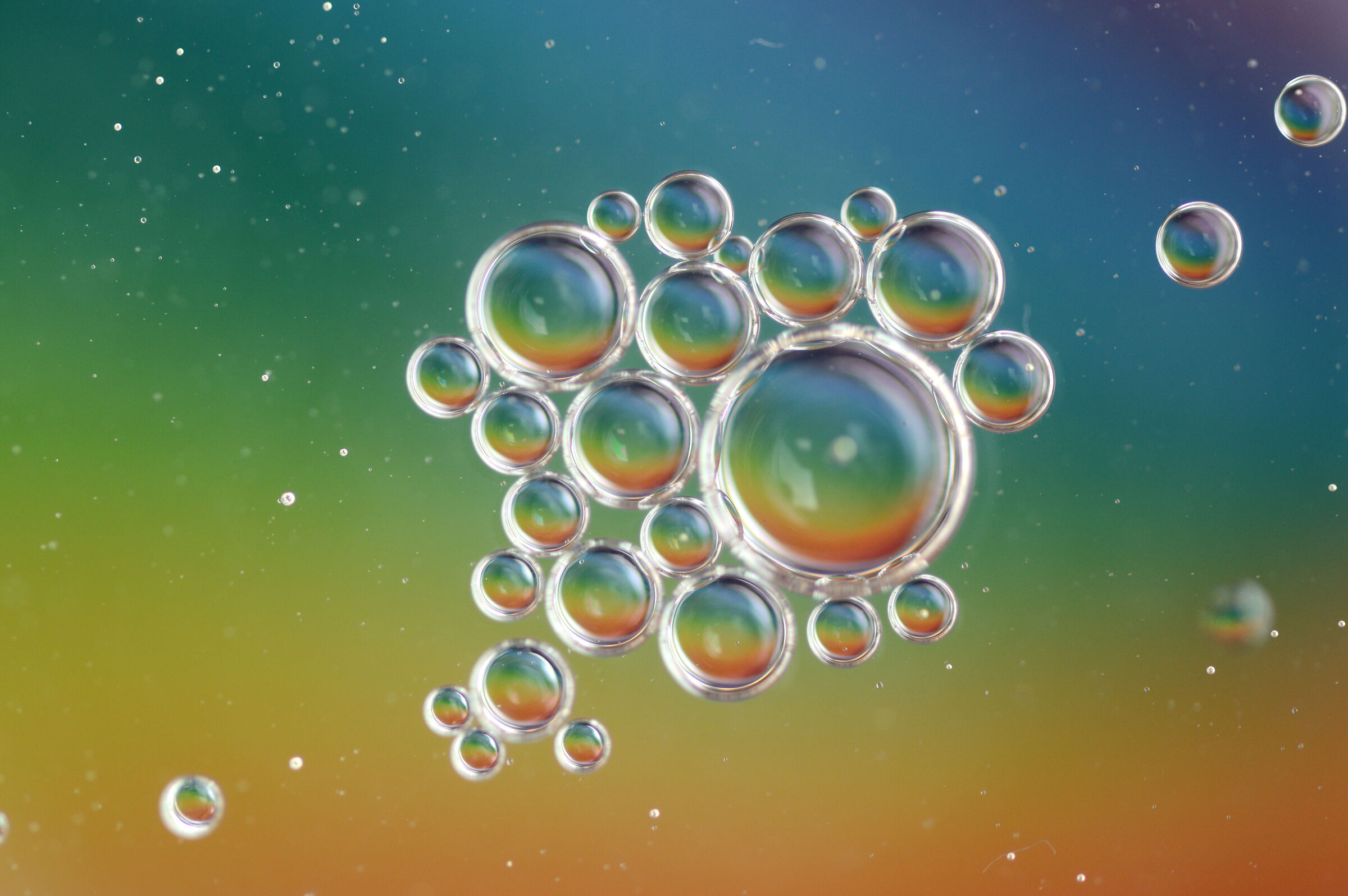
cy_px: 448
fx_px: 5893
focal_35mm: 158
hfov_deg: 13.1
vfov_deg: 8.7
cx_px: 674
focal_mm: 105
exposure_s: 1/160
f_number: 5.3
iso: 200
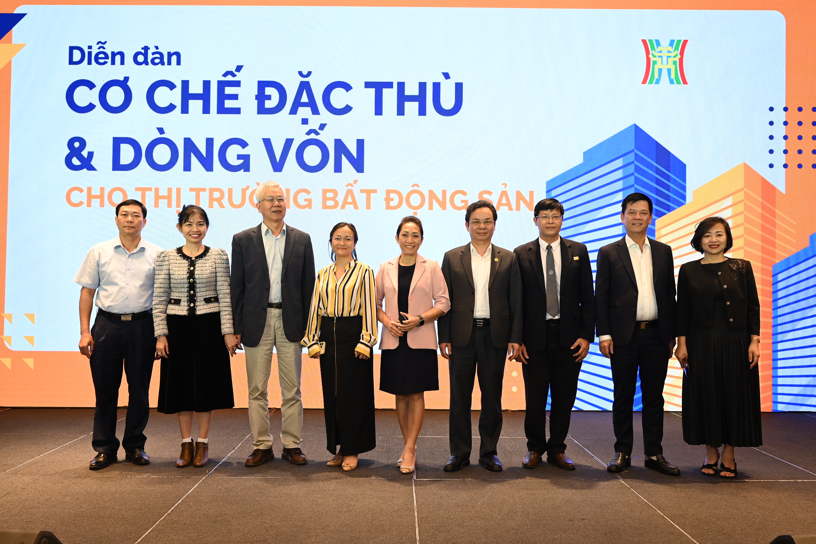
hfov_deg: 60.3
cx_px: 408
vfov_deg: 42.3
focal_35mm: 31
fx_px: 703
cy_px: 272
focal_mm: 31
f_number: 4.5
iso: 1600
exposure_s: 1/80
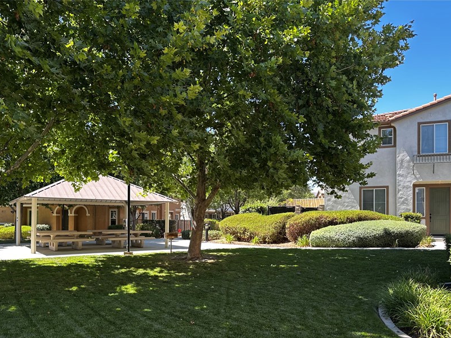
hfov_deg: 58.1
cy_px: 218
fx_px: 404
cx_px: 195
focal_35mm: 31
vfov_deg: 45.0
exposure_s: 1/452
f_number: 1.78
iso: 80
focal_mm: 6.86
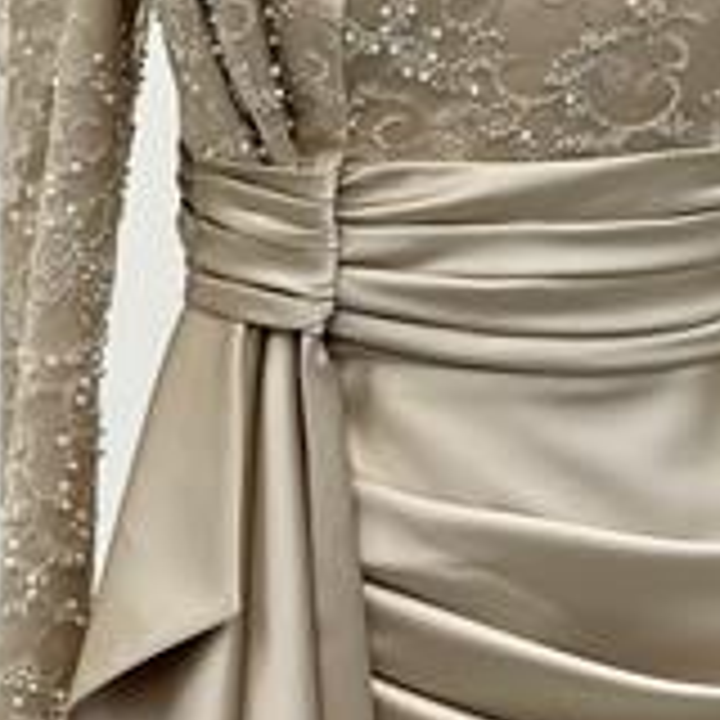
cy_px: 72
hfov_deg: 12.6
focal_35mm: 138
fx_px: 3247
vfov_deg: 12.6
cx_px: 522
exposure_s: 1/478
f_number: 1.78
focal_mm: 6.86
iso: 80
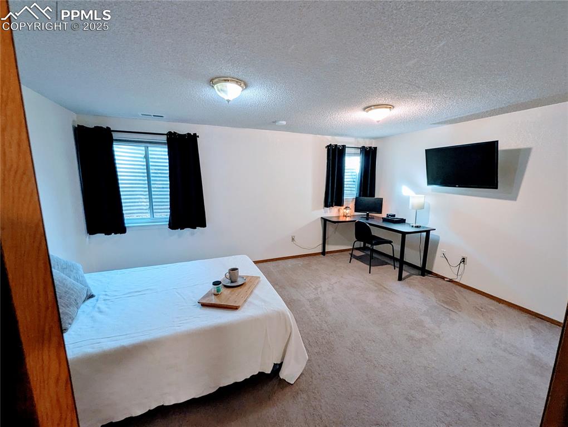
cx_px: 284
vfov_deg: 90.1
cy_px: 214
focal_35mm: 13
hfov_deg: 106.1
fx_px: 214
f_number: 2.2
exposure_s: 1/24
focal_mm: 1.95
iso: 120
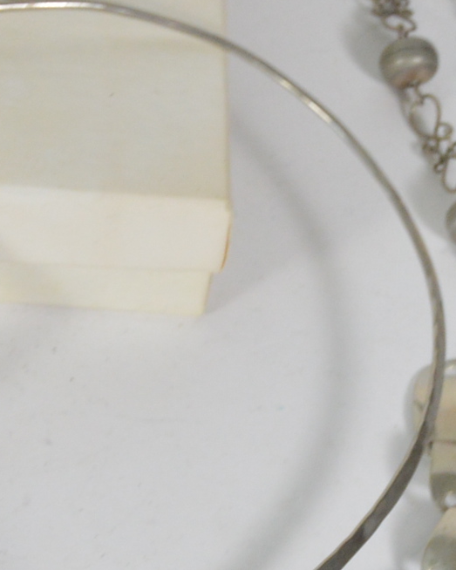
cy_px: 784
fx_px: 4151
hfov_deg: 6.2
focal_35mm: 246
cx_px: -320
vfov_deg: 7.7
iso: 800
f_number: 9
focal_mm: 38
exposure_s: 1/60
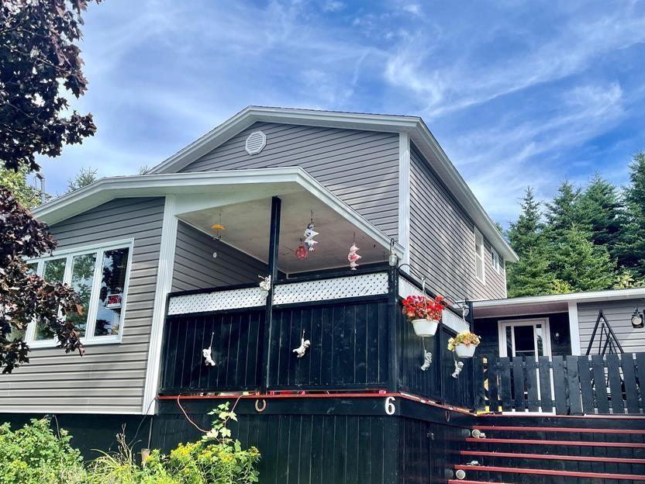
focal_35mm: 32
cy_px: 273
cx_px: 297
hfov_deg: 56.7
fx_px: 596
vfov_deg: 44.1
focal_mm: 5.1
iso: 32
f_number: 1.6
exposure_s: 1/2165
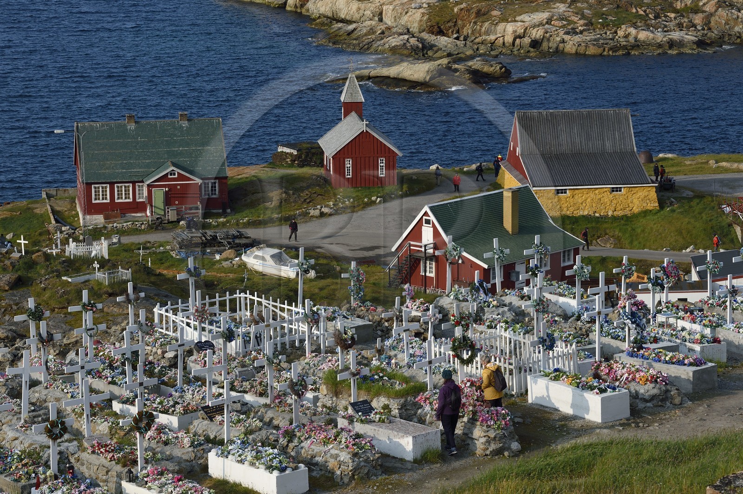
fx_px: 2516
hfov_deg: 16.8
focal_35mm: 122
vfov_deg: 11.2
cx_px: 372
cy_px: 247
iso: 200
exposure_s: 1/250
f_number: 10
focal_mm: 122
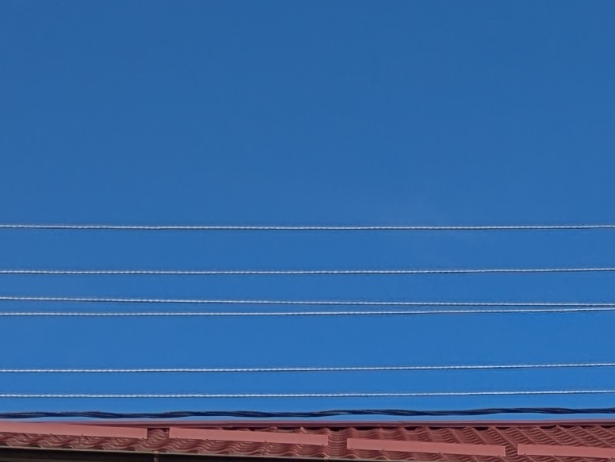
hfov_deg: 13.0
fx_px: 2649
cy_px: 1079
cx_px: 689
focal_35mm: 149
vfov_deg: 9.1
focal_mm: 5.43
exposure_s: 1/3745
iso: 44
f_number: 1.89
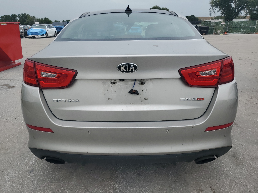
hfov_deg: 67.3
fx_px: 194
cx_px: 129
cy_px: 96
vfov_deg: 53.1
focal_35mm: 26
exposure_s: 1/1250
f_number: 1.5
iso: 50
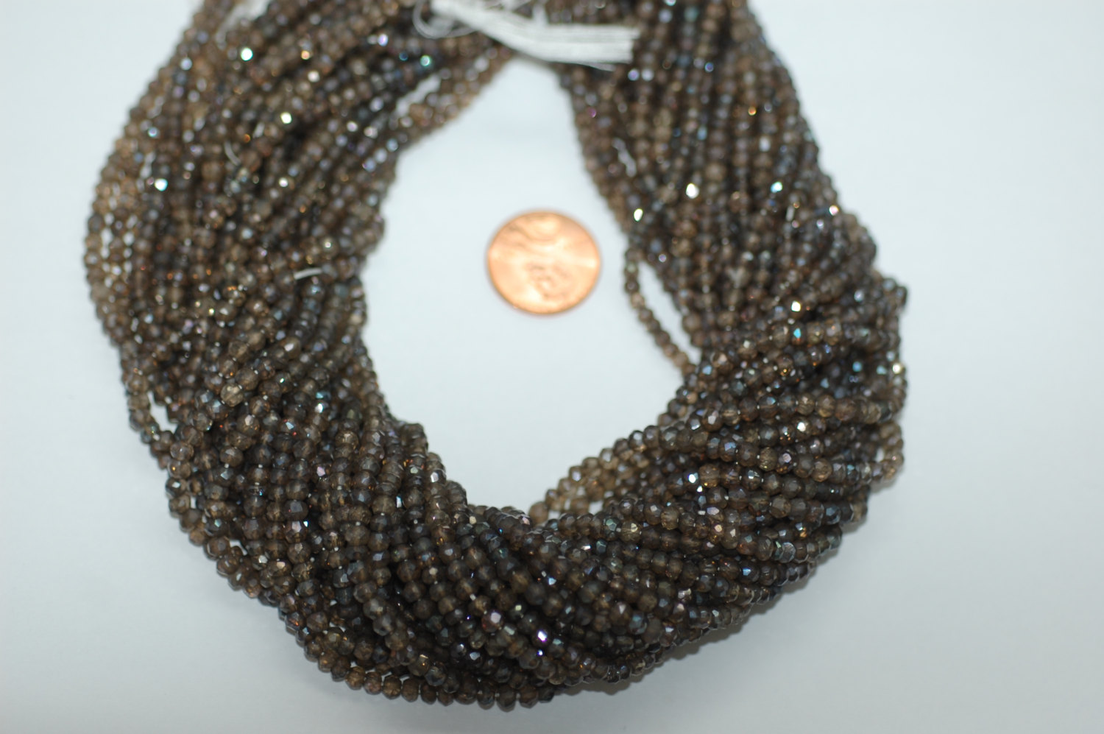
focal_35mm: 90
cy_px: 367
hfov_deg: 22.6
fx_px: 2757
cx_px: 552
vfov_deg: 15.2
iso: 250
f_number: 3.3
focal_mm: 60
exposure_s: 1/200
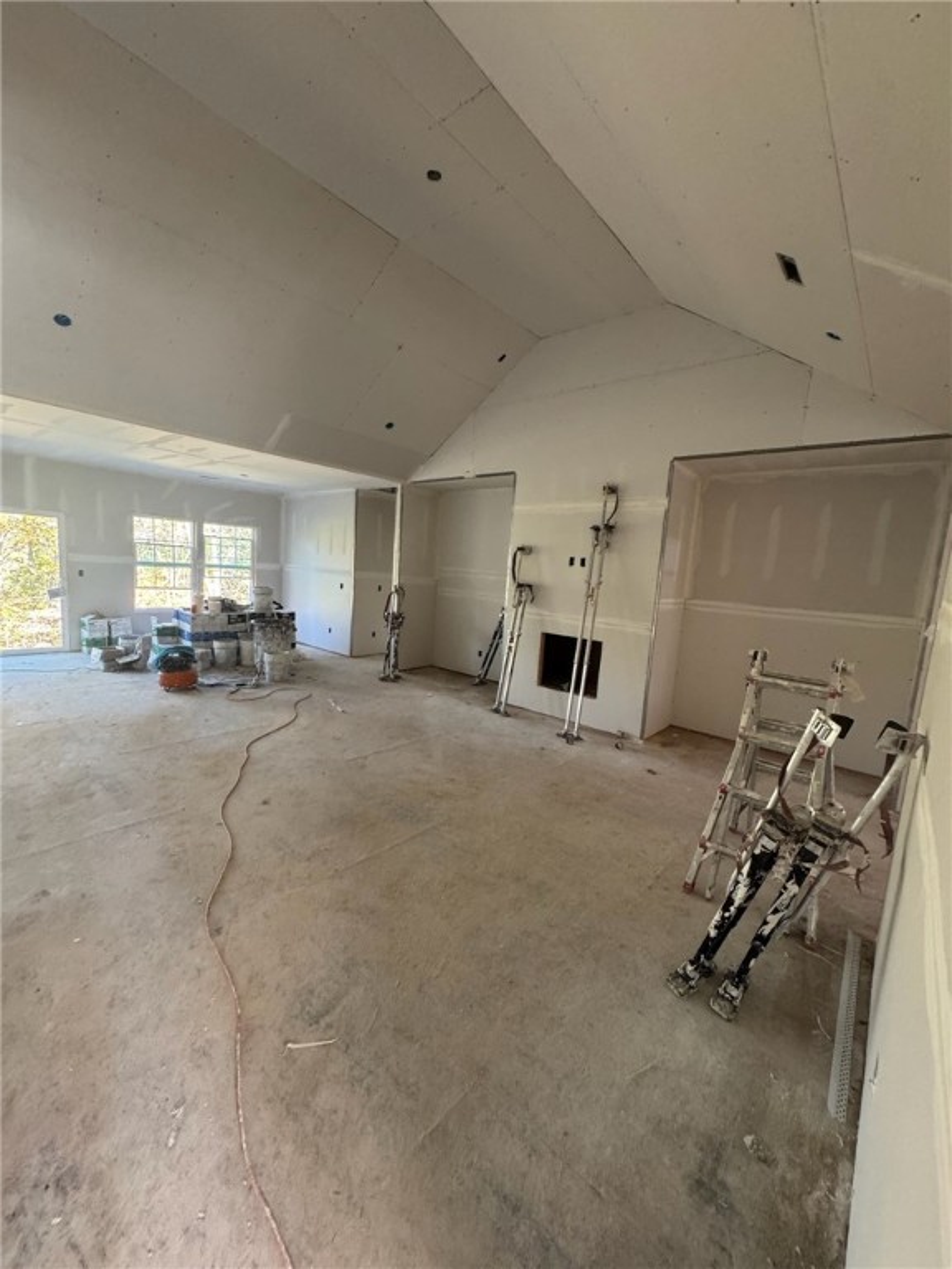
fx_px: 513
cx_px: 476
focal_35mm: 14
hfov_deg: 85.7
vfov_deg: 102.1
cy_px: 634
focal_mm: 2.22
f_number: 2.2
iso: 400
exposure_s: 1/60
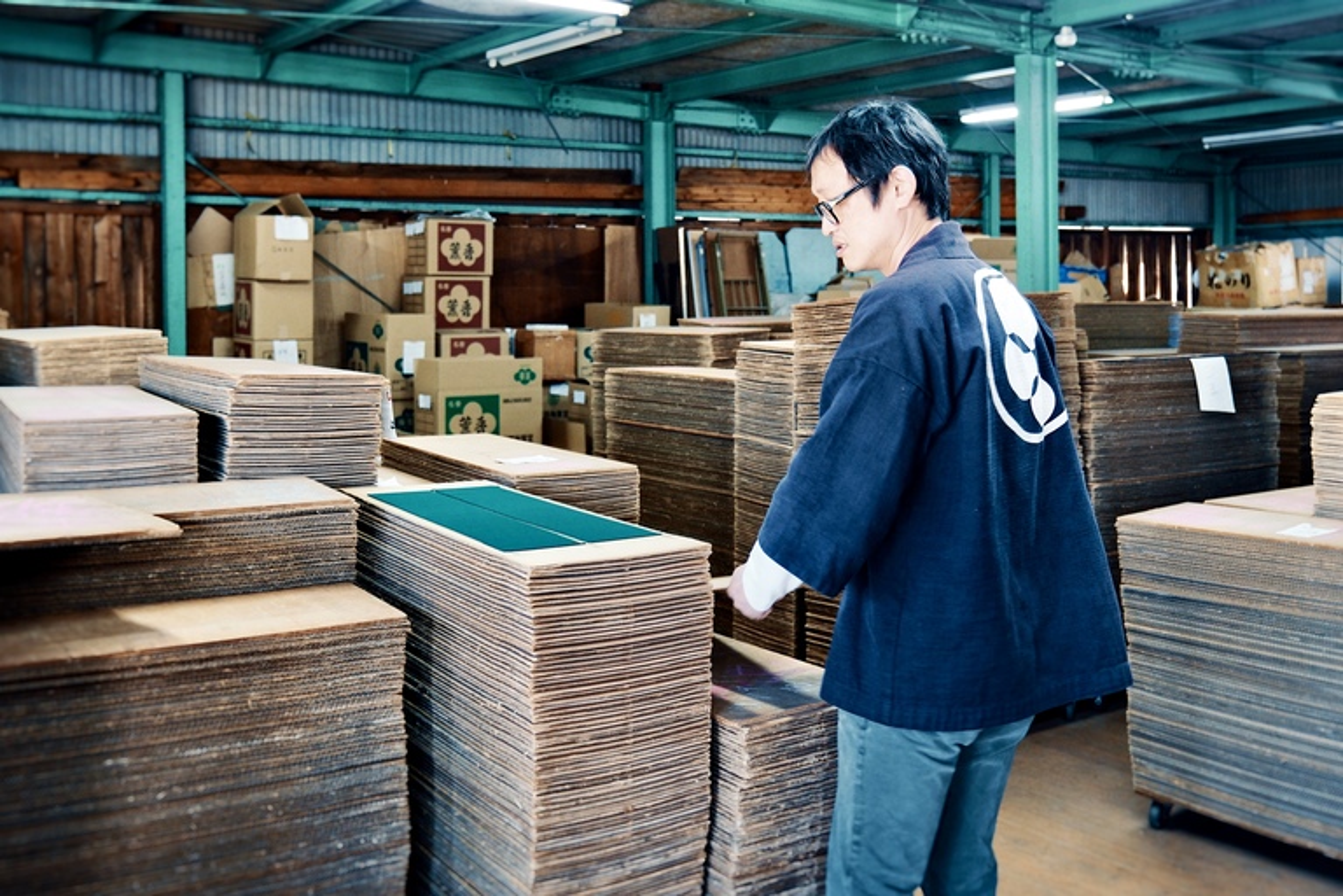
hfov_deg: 53.1
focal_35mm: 36
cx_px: 672
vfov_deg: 36.9
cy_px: 448
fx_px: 1343
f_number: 2.8
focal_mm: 24.2
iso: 1250
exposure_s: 1/60
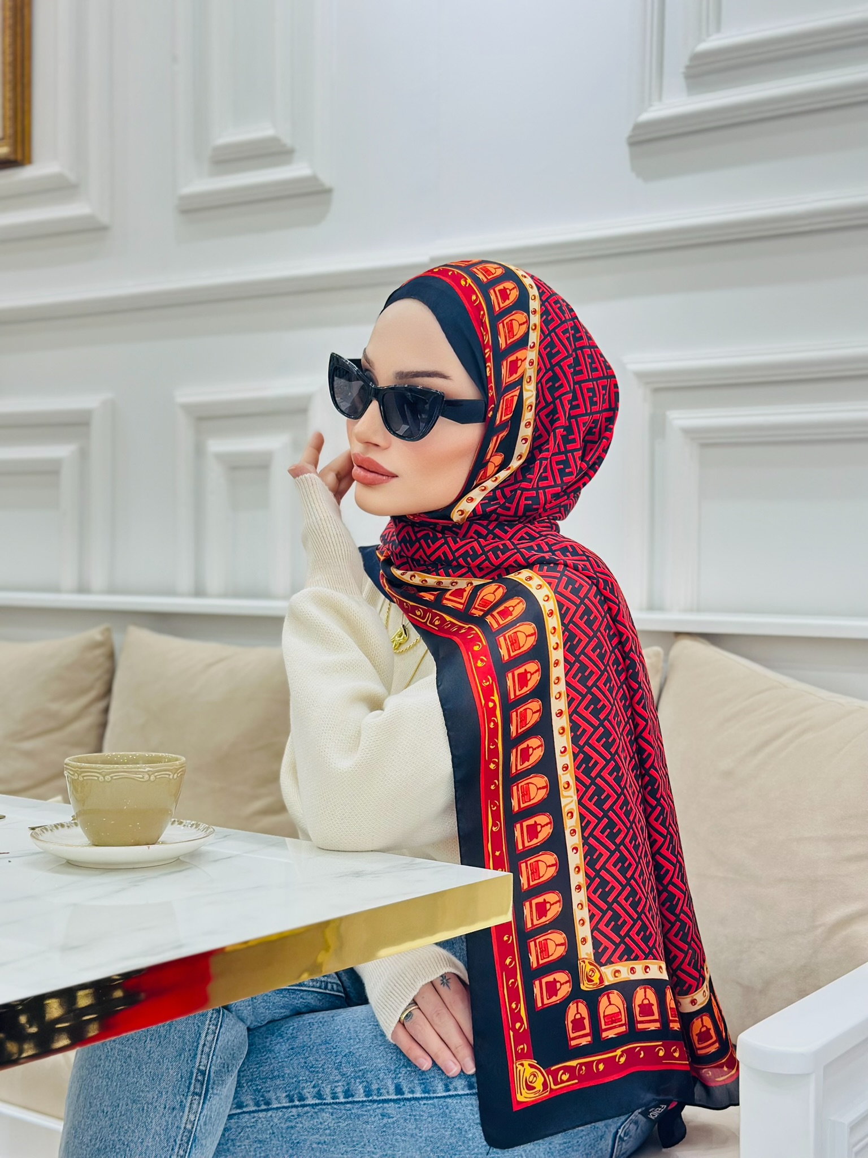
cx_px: 434
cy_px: 579
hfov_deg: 30.3
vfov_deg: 39.7
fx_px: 1605
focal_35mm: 48
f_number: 1.78
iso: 100
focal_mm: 6.86
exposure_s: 1/100
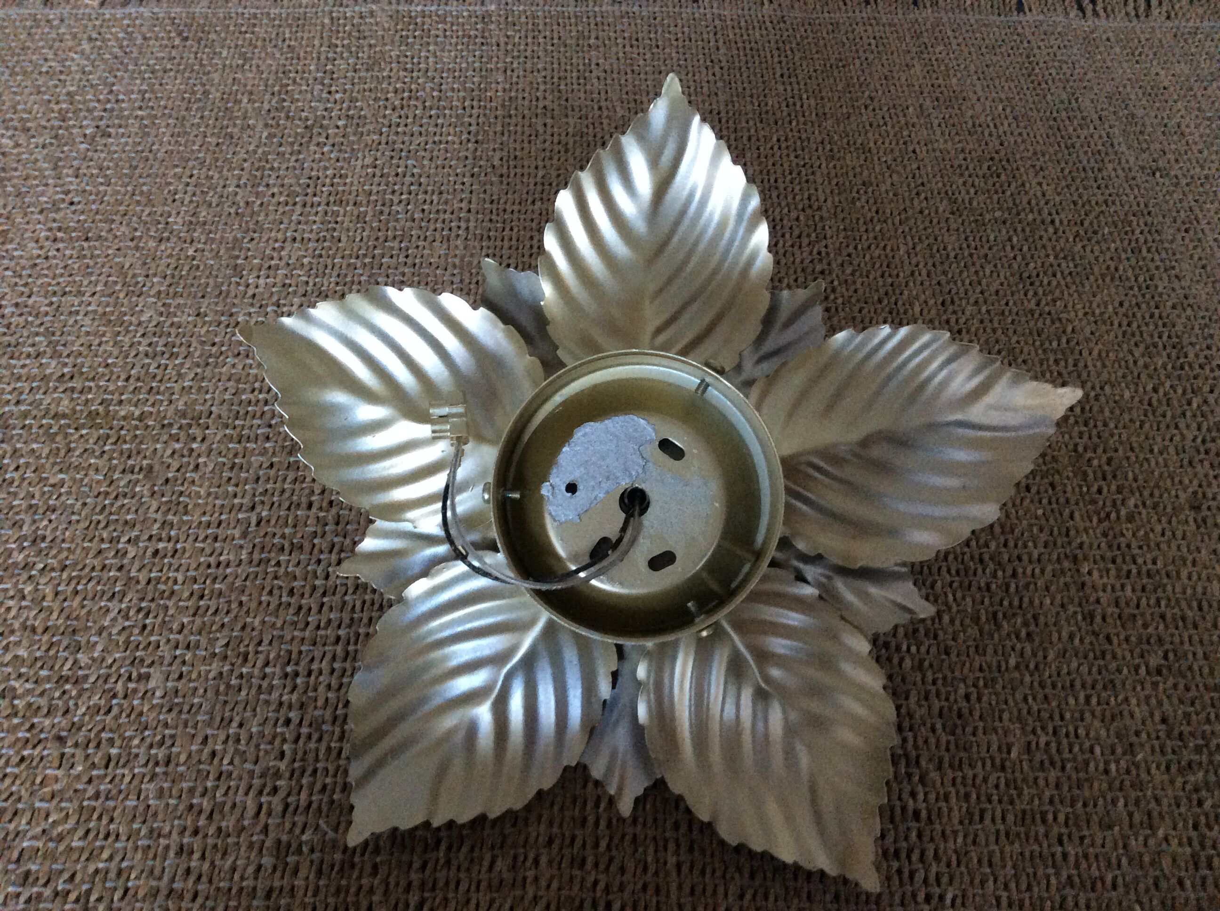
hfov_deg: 56.9
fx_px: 1126
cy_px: 456
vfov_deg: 44.1
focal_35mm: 32
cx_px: 610
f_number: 2.4
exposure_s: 1/25
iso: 250
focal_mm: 3.3
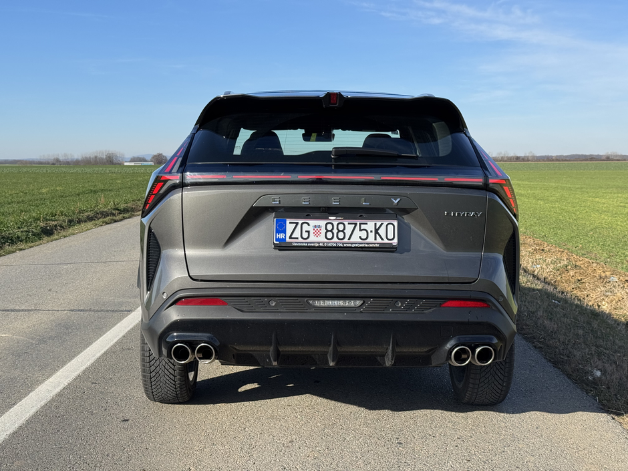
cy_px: 236
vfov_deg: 30.3
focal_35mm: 48
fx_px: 871
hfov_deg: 39.7
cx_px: 314
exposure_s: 1/3817
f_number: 1.78
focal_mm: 6.76
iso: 64
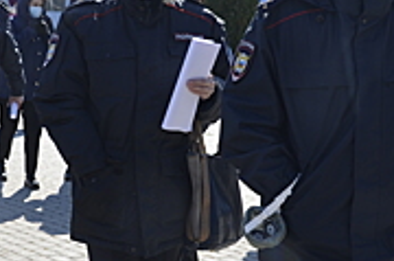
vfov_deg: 15.4
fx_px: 961
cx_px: 136
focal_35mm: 88
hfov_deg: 23.1
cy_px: 180
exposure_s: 1/250
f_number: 8
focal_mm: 20
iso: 140
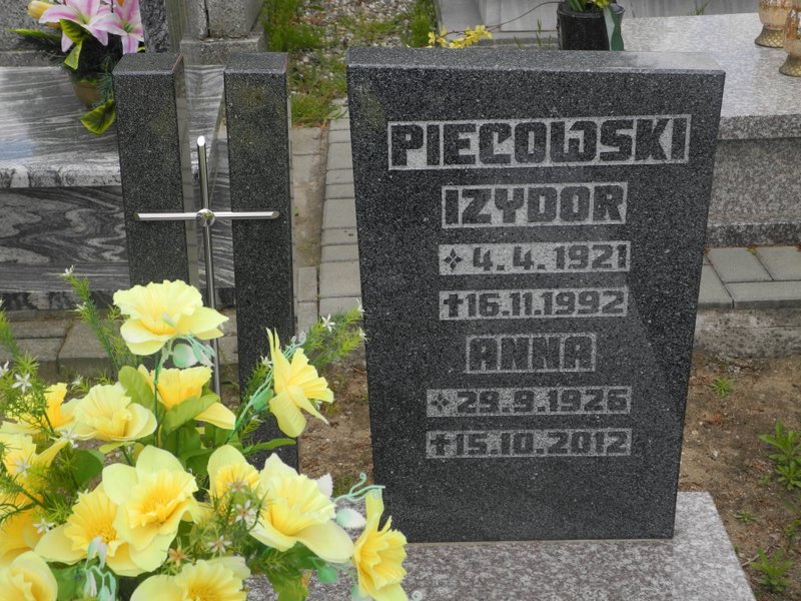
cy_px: 300
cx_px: 400
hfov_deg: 28.6
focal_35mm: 68
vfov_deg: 21.6
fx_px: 1573
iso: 100
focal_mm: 14.5
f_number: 4
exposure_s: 1/500
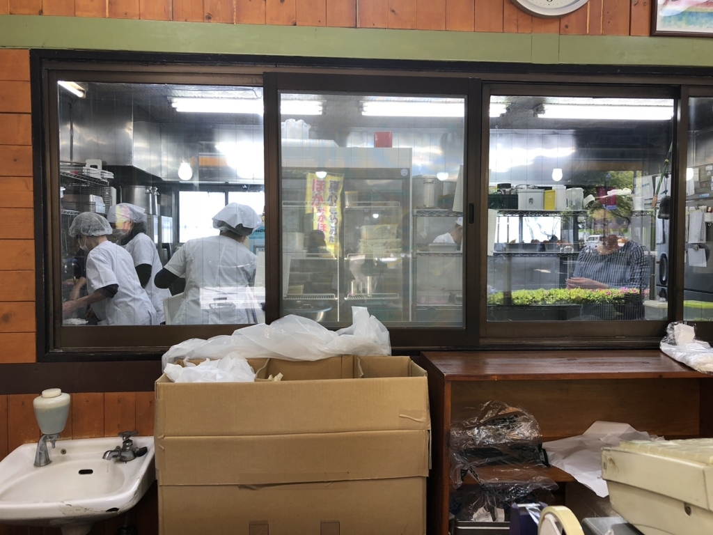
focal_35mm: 28
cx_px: 356
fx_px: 577
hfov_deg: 63.4
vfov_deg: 49.7
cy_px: 268
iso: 40
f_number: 1.8
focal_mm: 4
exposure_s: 1/100
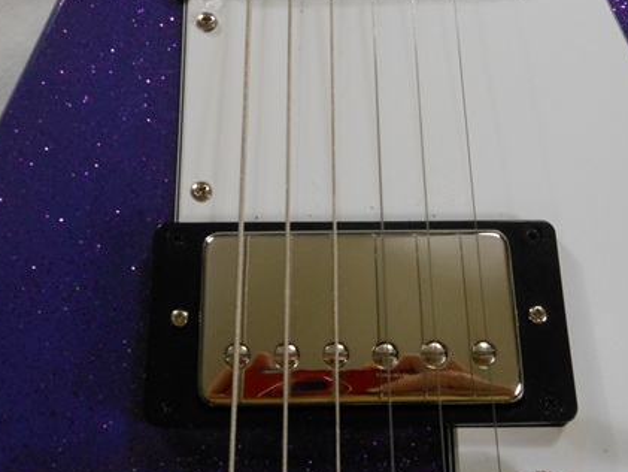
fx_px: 744
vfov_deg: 34.7
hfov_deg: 45.8
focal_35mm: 41
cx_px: 302
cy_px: 139
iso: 320
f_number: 3.2
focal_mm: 4.5
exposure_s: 1/30
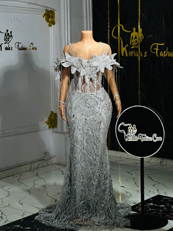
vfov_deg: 25.3
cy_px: 116
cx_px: 86
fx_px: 513
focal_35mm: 77
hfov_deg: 19.1
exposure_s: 1/145
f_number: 2.8
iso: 20
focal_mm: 9
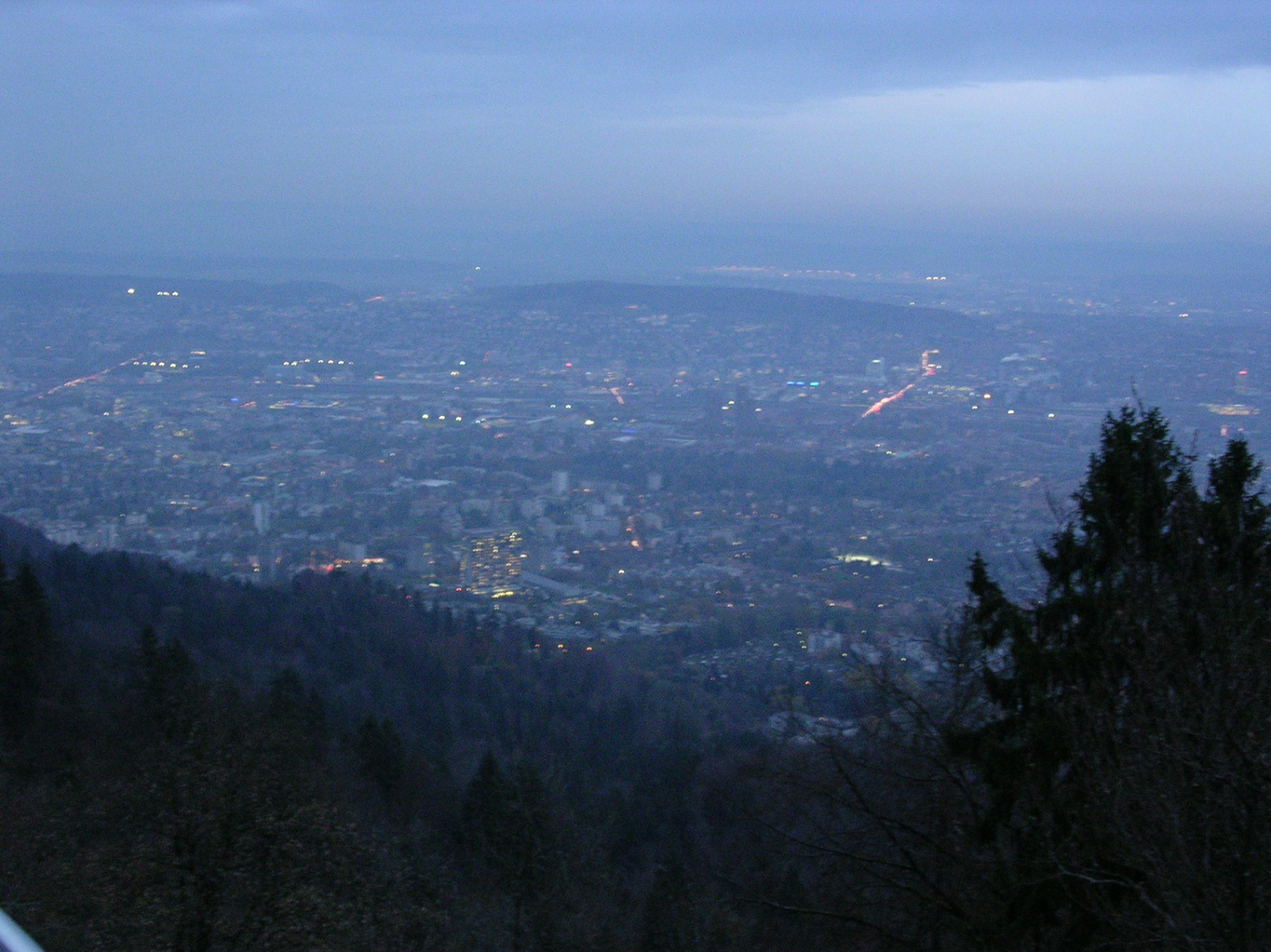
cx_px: 636
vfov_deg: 29.7
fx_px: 1799
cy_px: 476
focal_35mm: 49
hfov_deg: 38.9
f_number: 3.1
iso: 400
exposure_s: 1/7.6
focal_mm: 7.5
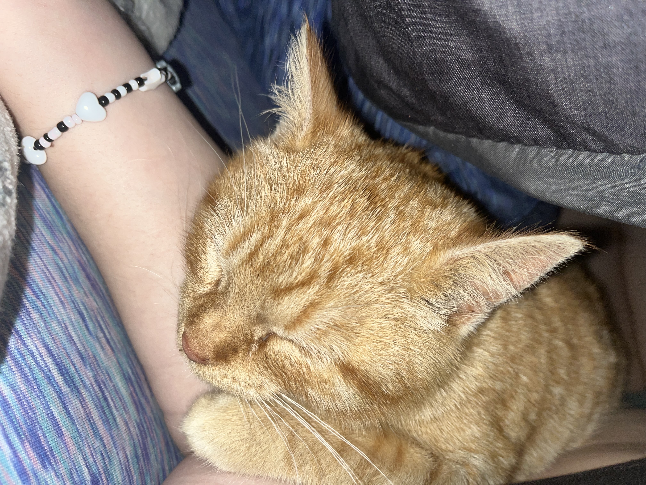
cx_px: 323
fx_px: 485
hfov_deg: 67.3
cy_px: 242
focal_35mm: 26
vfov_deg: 53.1
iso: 32
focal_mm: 5.1
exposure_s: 1/4
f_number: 1.6
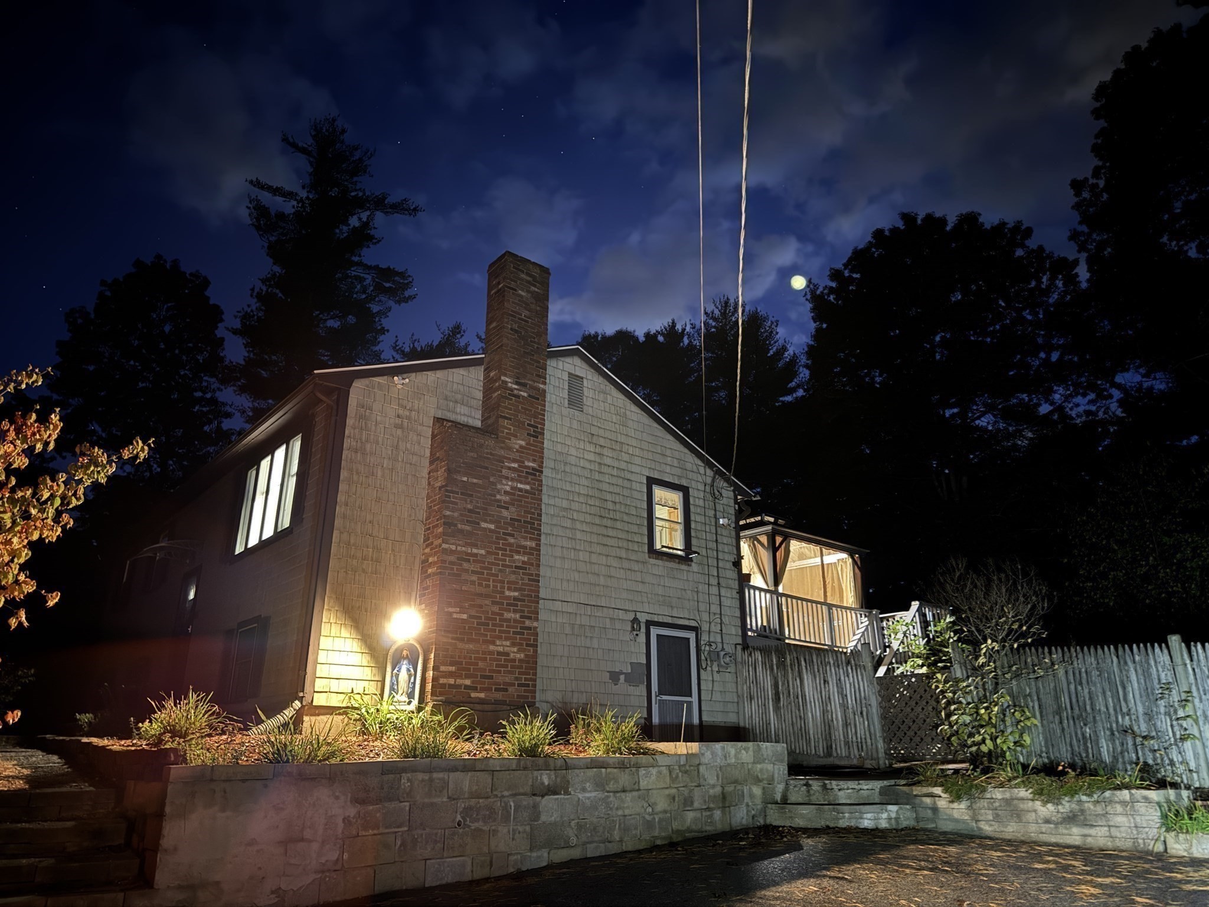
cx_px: 604
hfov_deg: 71.6
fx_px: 838
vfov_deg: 56.8
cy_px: 454
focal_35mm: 24
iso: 1000
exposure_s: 1/2
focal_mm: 6.76
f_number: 1.78
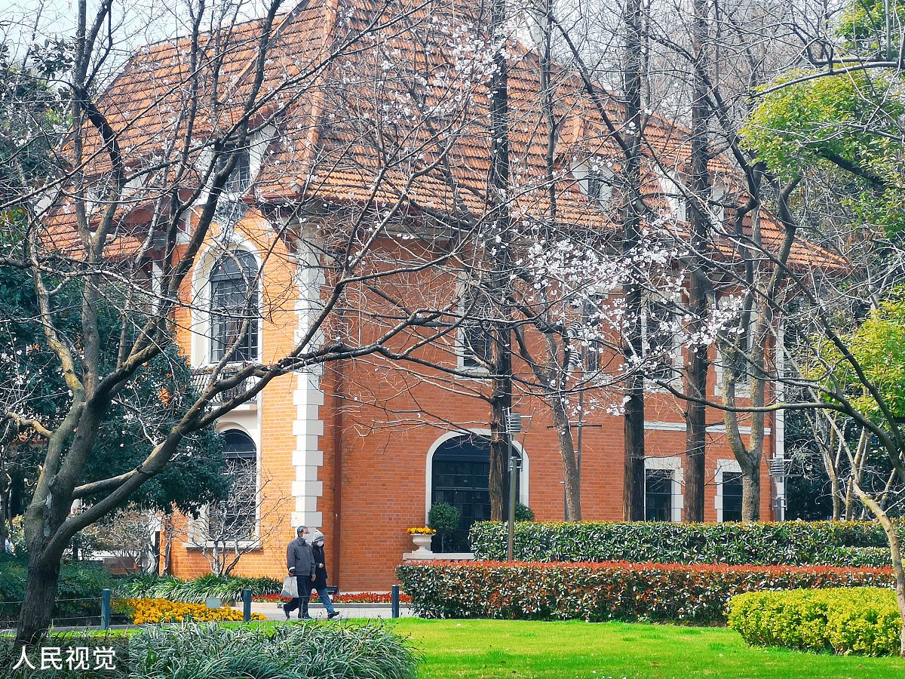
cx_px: 452
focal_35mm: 102
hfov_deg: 19.3
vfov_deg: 14.5
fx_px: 2667
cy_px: 340
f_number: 2.4
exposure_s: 1/564
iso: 50
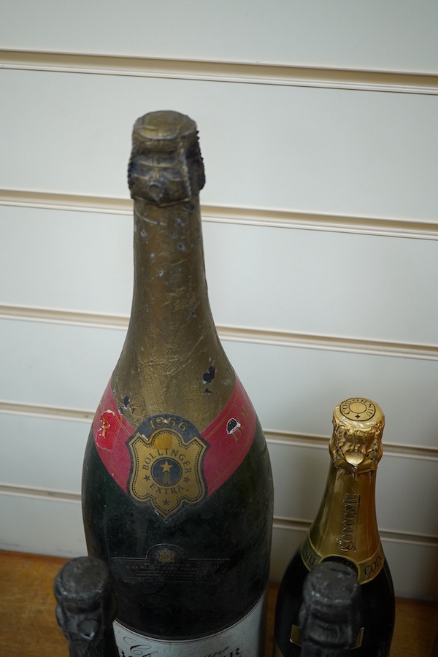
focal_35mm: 45
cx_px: 219
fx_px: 821
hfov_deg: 29.9
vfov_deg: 43.6
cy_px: 328
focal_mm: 30
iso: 1250
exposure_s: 1/125
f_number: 5.6
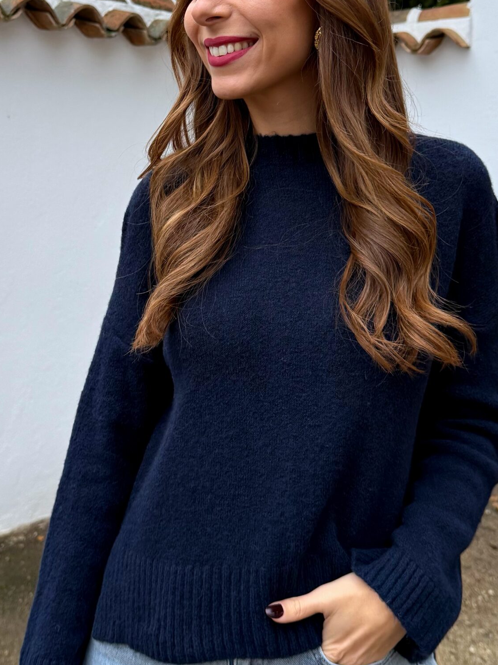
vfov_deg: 45.8
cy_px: 335
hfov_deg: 35.1
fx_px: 787
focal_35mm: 41
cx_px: 236
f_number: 1.78
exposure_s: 1/228
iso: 160
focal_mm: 6.76
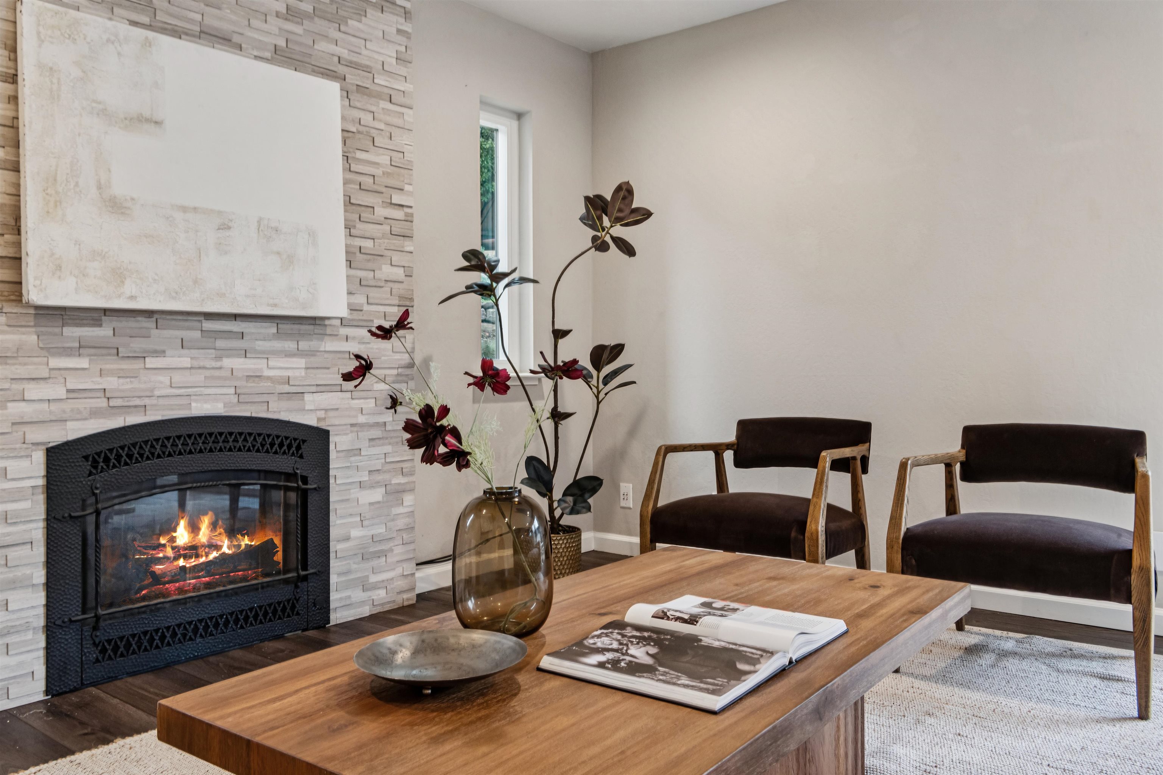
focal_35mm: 30
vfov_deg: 43.6
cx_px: 582
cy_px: 388
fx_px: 969
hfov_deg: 61.9
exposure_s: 1/10
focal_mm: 30
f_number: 16
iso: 640
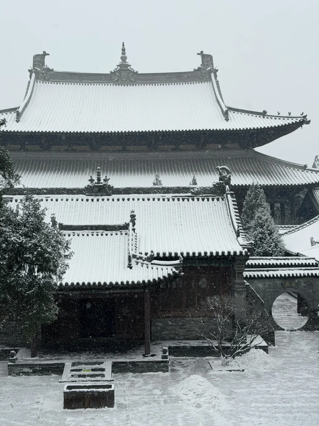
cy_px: 213
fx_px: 590
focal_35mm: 48
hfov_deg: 30.3
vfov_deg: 39.7
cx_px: 160
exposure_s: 1/183
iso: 50
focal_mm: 6.76
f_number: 1.78
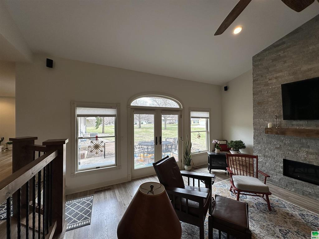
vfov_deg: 85.7
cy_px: 120
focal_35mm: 14
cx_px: 160
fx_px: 129
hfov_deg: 102.1
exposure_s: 1/120
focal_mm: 2.22
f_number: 2.2
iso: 50
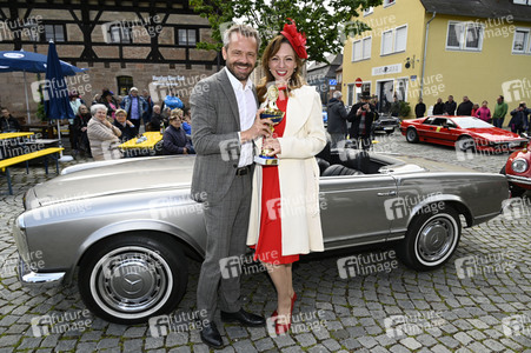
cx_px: 266
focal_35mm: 24
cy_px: 176
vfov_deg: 53.1
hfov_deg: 73.8
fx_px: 354
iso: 160
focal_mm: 24
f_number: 6.3
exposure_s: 1/160
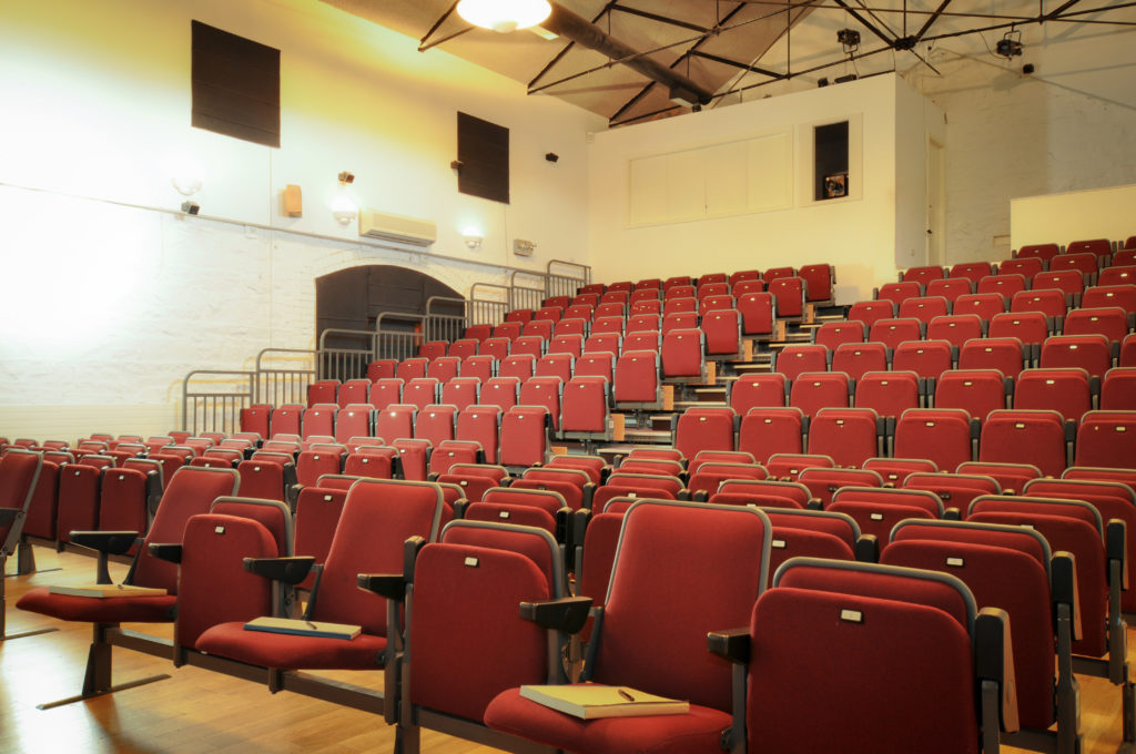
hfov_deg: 62.0
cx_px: 568
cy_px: 377
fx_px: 945
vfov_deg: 43.5
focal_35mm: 30
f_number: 11
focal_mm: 20
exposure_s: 1.6
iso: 200
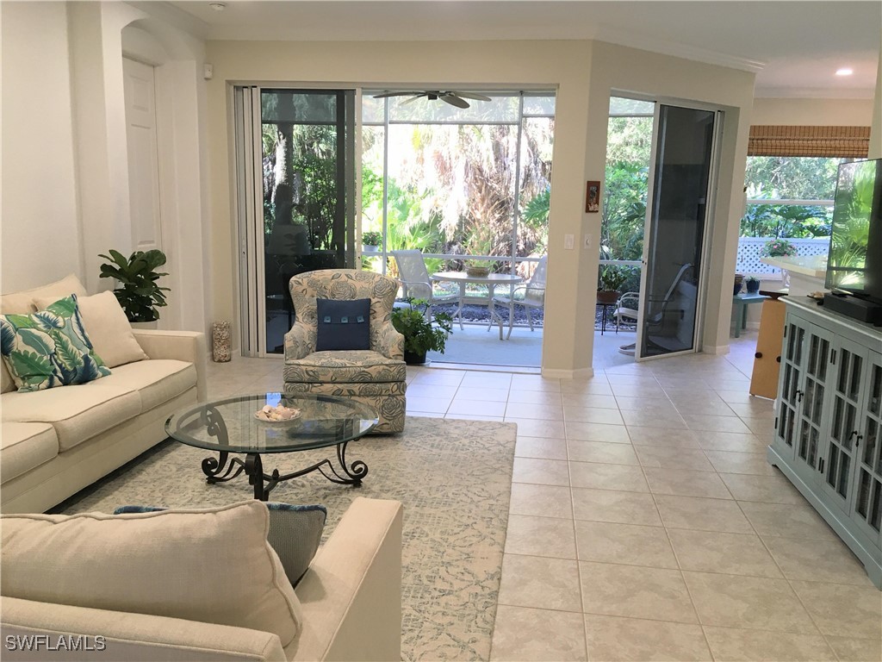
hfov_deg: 61.7
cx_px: 441
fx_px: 739
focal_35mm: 29
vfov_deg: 48.2
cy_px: 331
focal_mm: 4.15
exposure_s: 1/30
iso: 32
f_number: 2.2
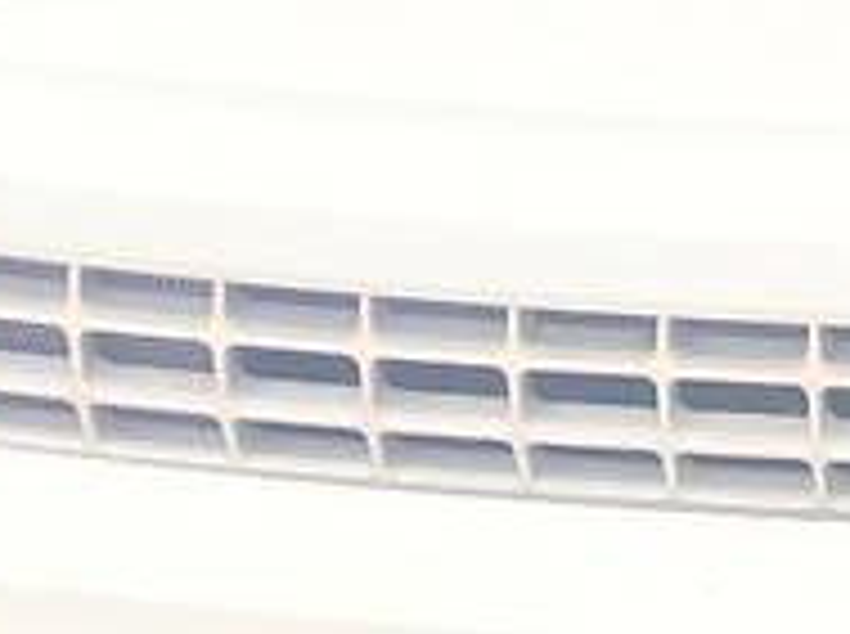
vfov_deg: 11.1
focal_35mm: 123
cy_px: -531
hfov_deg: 14.2
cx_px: 1520
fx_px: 3015
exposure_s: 1/100
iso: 32
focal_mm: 4.2
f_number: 2.2
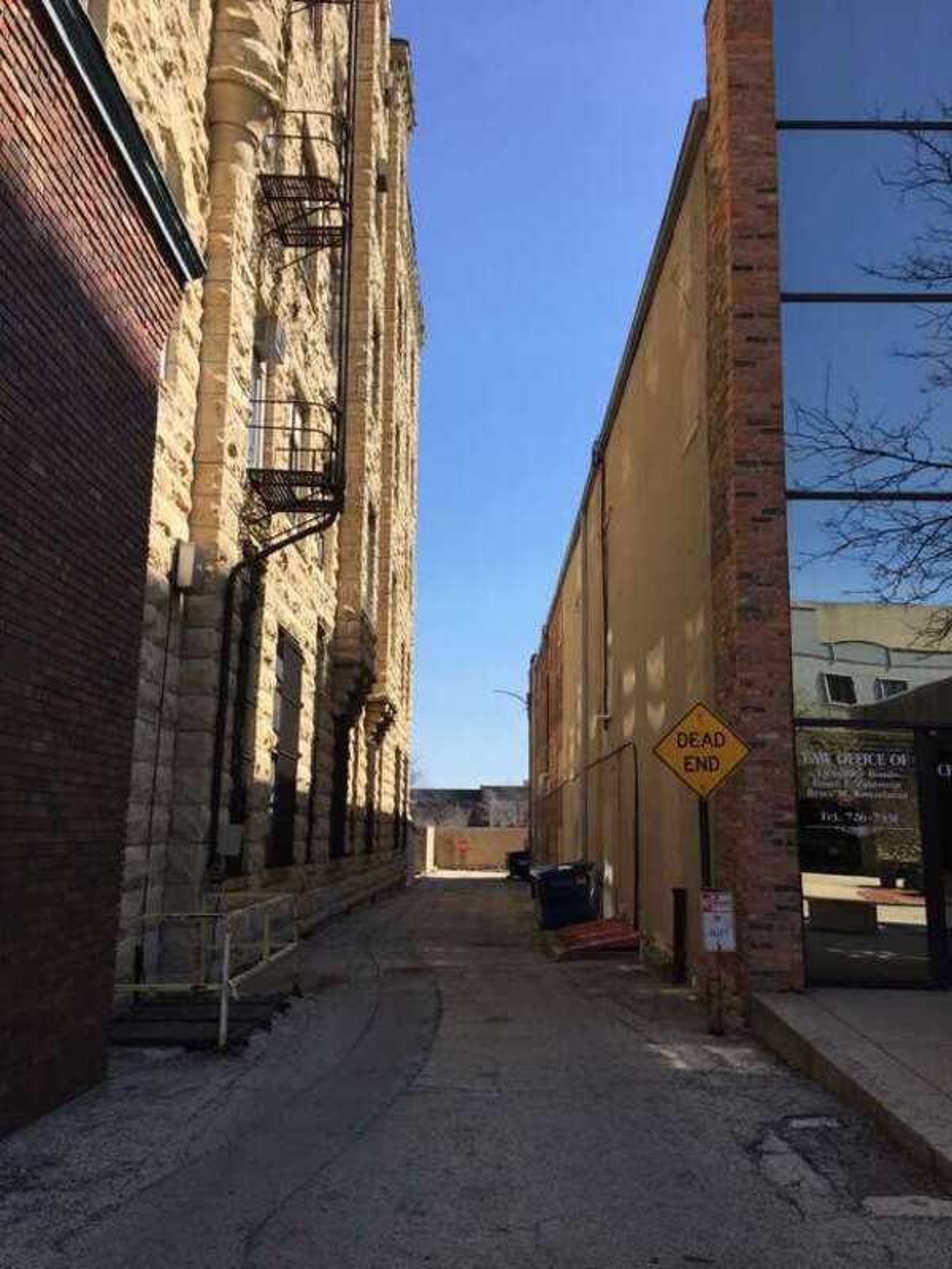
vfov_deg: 61.7
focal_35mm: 29
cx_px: 476
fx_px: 1063
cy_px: 634
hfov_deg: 48.2
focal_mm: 4.15
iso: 32
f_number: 2.2
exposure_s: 1/1799
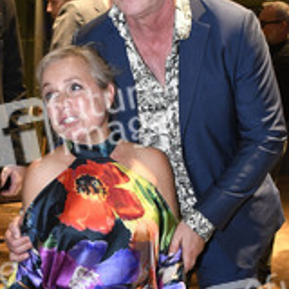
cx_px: 130
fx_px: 501
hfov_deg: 32.2
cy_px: 215
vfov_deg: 31.7
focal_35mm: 53
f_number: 5
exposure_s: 1/50
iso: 1250
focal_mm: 17
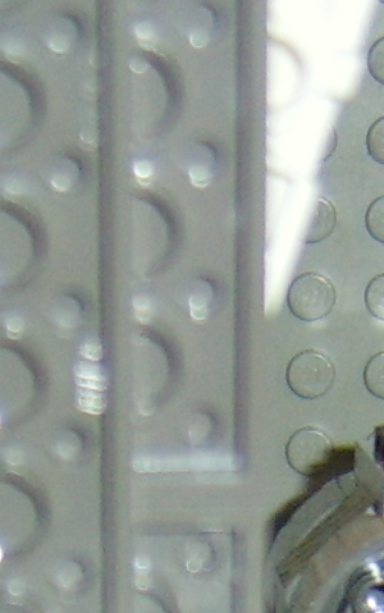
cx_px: -5
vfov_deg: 10.1
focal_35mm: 193
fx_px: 3227
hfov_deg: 6.8
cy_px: 1216
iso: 141
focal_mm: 8.13
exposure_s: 1/30
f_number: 2.7
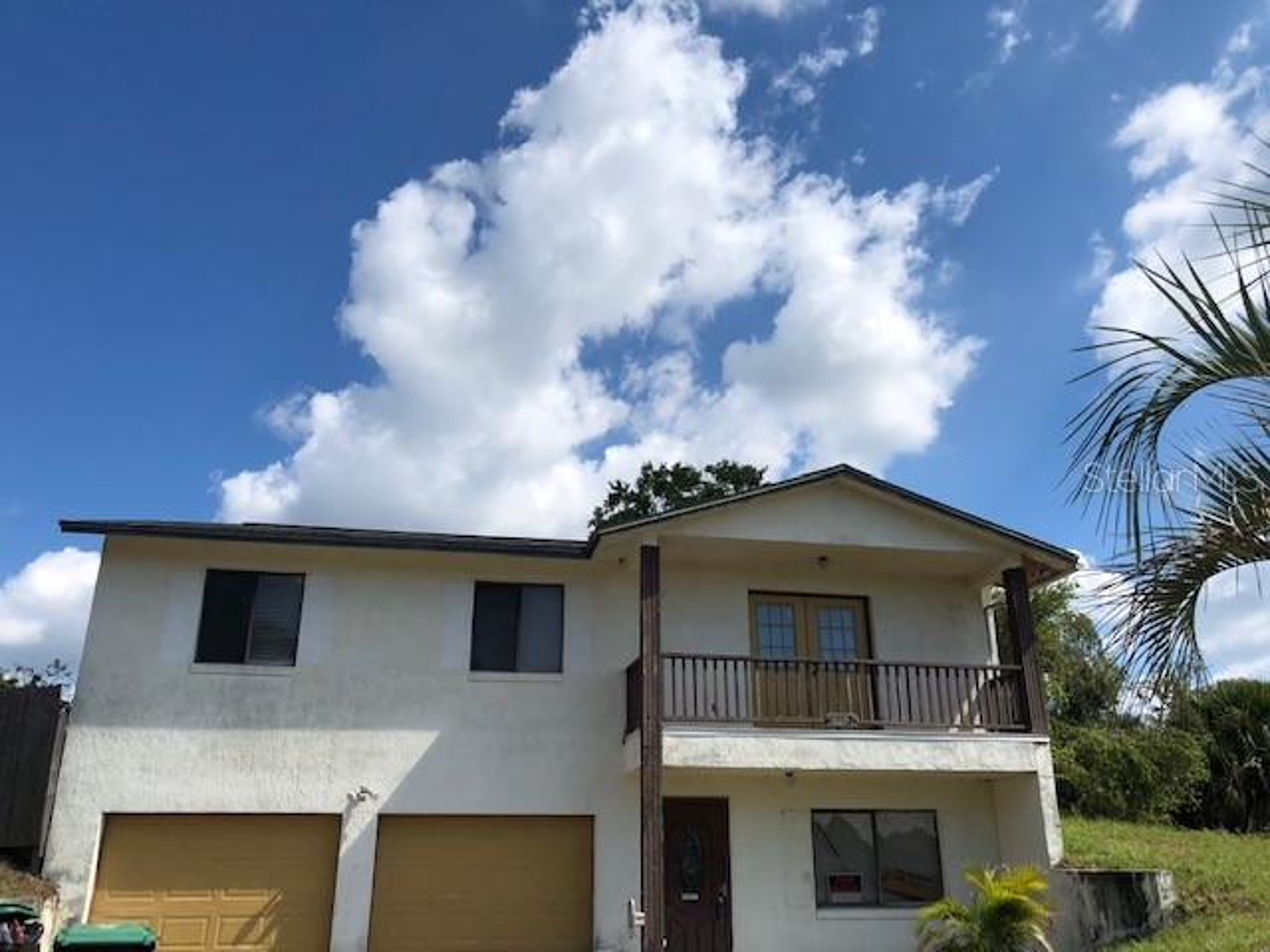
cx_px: 635
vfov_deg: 49.7
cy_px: 476
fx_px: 1027
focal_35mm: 28
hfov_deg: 63.4
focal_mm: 4
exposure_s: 1/3472
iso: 25
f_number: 1.8
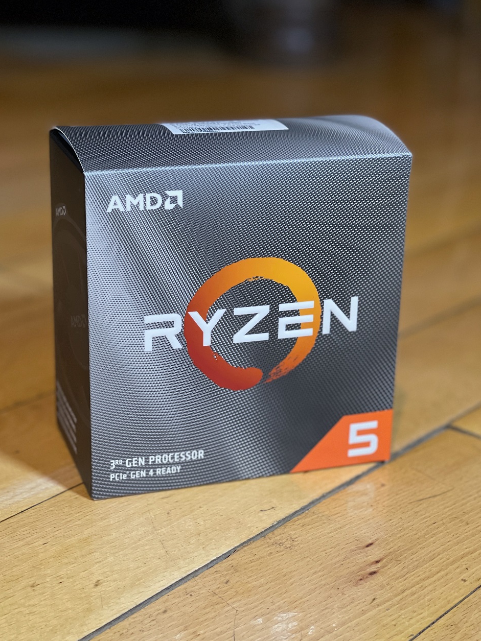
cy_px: 336
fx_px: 1260
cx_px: 228
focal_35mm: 68
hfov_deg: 21.6
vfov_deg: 28.6
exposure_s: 1/40
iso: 250
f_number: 2.2
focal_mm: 7.5
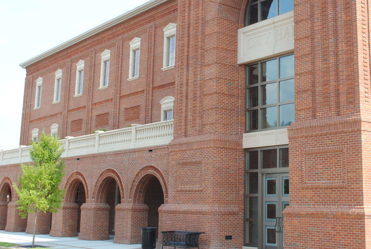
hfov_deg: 36.3
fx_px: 558
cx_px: 255
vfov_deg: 25.0
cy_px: 76
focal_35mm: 54
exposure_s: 1/320
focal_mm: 24
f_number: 9
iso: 400
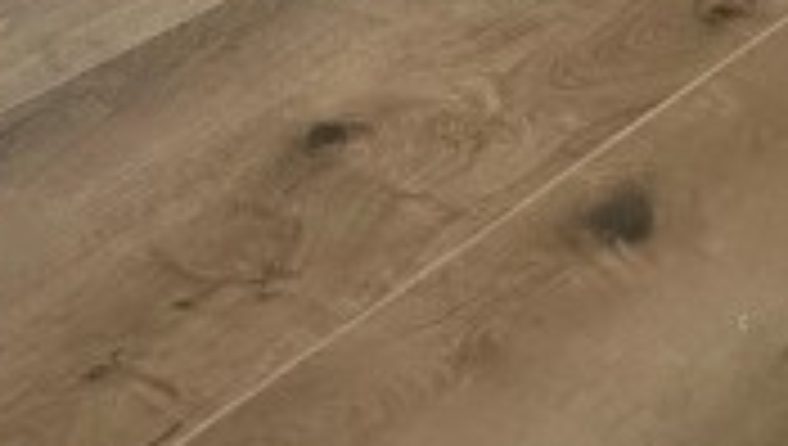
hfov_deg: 19.7
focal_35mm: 89
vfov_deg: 9.3
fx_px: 1862
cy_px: -1072
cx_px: -495
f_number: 2.2
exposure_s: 1/212
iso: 40
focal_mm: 2.22
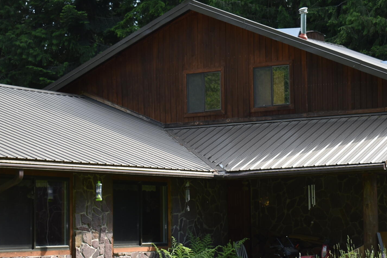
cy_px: 137
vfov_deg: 12.8
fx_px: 1150
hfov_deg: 19.0
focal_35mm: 107
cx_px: 294
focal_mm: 34
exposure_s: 1/160
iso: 100
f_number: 4.5
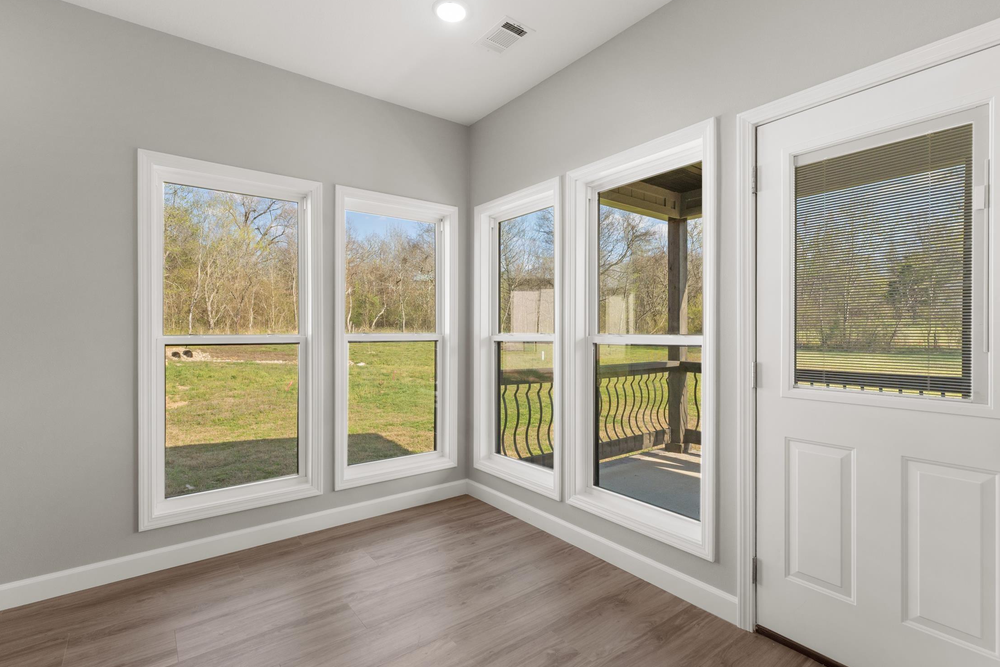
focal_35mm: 17
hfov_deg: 93.3
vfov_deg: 70.4
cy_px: 335
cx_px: 504
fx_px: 472
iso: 200
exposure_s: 1/15
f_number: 9
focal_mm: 10
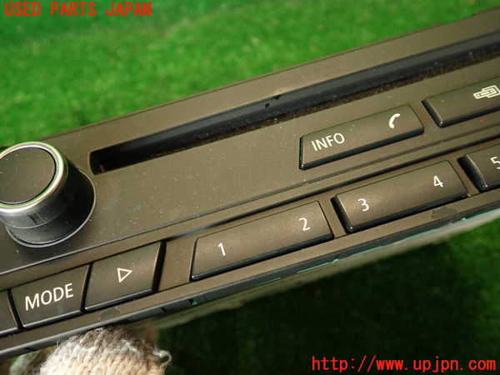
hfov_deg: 56.8
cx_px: 250
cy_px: 188
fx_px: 462
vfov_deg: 44.2
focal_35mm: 32
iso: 200
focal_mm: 5.79
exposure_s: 1/40
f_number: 2.4
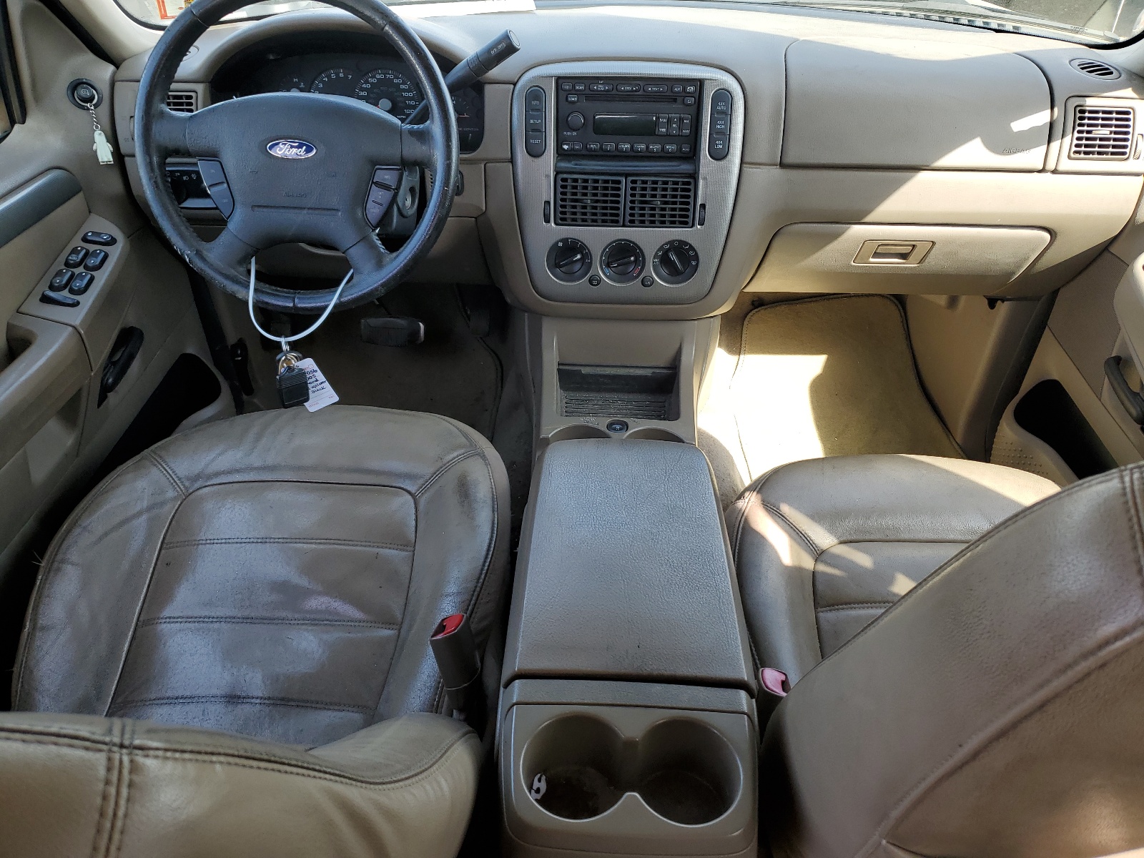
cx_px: 572
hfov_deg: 67.3
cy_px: 429
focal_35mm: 26
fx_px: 859
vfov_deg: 53.1
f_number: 1.5
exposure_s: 1/294
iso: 50
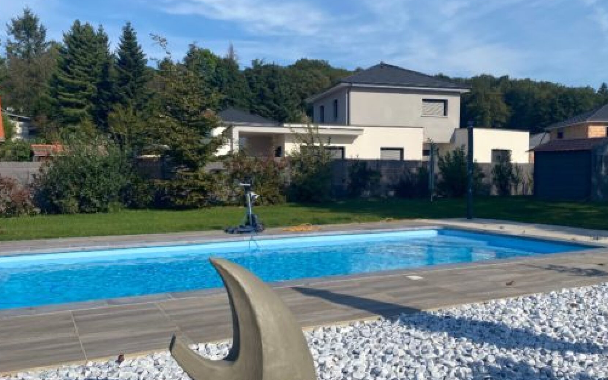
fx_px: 547
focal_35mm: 33
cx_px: 336
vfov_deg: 38.3
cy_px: 215
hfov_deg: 58.0
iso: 32
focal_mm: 4.25
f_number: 1.8
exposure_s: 1/3846
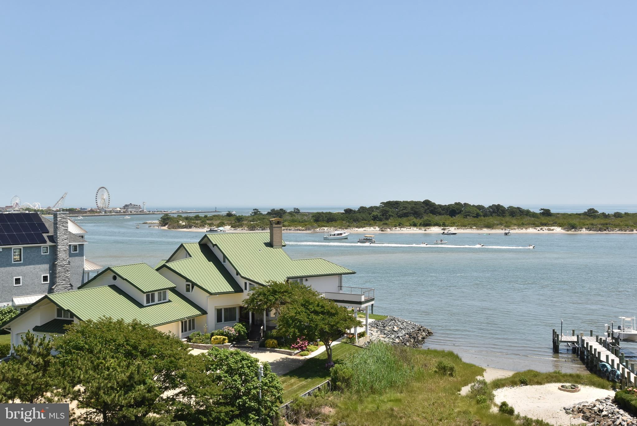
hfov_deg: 46.4
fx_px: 744
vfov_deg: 31.9
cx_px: 318
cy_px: 213
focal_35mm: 42
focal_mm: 28
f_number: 13
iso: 640
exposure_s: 1/640
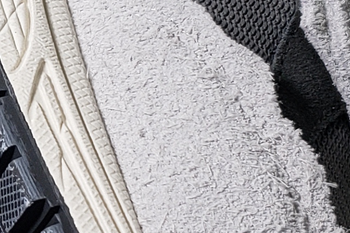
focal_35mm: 169
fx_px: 1643
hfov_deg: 11.8
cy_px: 94
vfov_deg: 8.1
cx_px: -96
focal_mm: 4.3
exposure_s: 1/431
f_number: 1.5
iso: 50
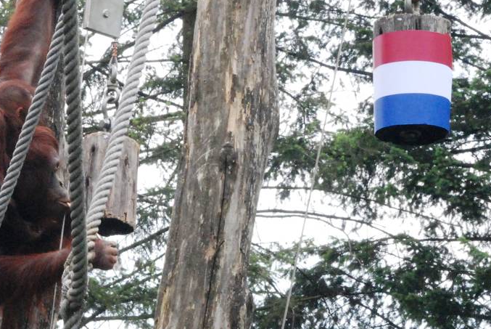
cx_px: 163
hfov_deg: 5.3
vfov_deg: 3.5
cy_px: 188
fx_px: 5325
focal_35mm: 390
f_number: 22
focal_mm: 110
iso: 1600
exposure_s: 1/160
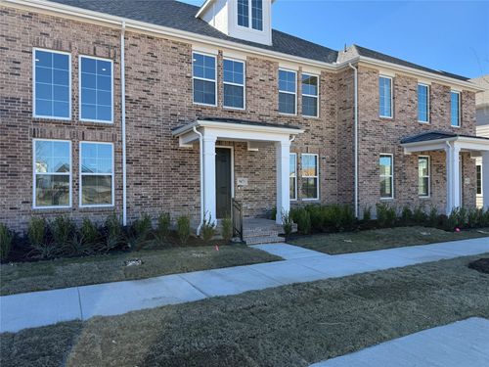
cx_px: 244
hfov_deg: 71.6
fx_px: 339
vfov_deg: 56.8
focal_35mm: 24
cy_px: 184
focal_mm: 6.76
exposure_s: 1/1522
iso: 100
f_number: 1.78
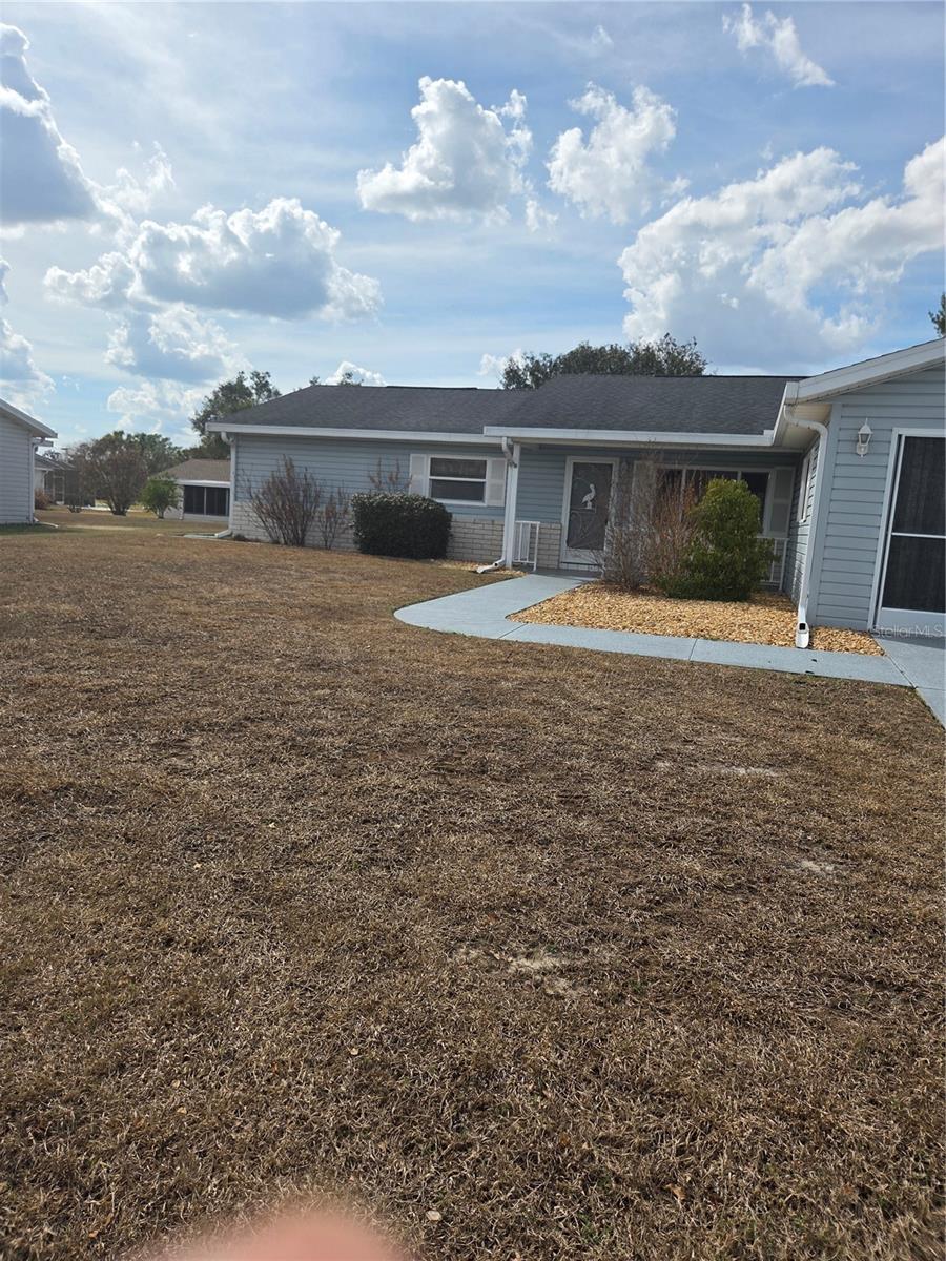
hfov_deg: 58.9
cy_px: 630
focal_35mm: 23
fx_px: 838
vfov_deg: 73.9
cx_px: 473
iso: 80
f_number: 1.8
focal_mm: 5.4
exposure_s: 1/6618
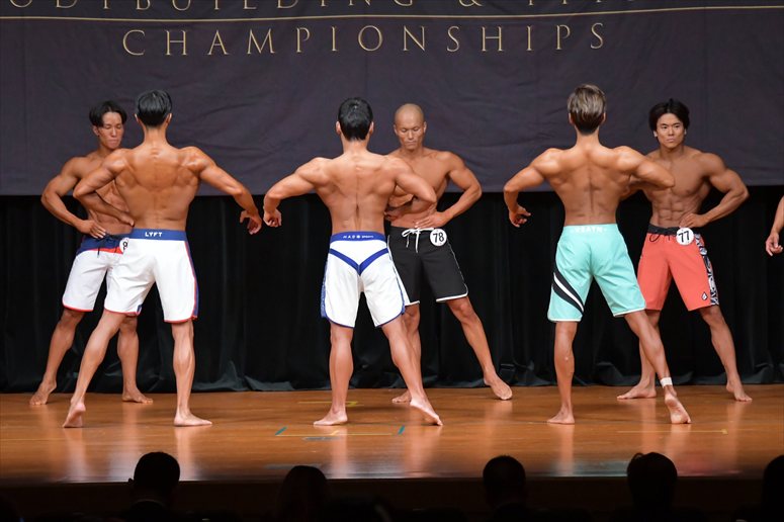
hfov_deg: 10.2
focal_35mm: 202
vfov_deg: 6.8
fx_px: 4397
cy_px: 261
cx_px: 392
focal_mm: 135
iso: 5000
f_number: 5.6
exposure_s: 1/400
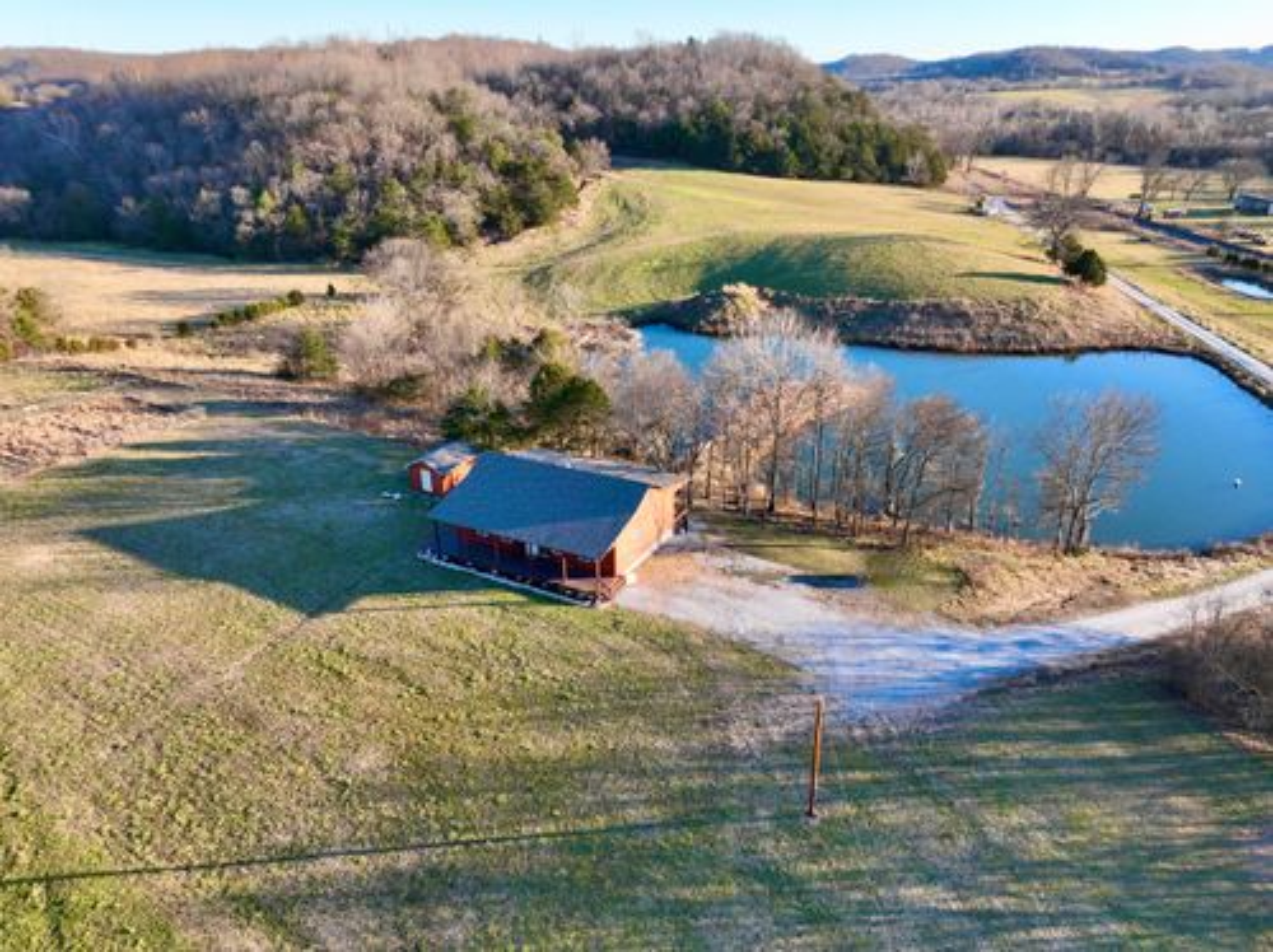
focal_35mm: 24
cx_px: 636
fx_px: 882
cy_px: 476
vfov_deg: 56.7
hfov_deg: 71.6
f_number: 2.8
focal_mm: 12.29
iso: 300
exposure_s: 1/200
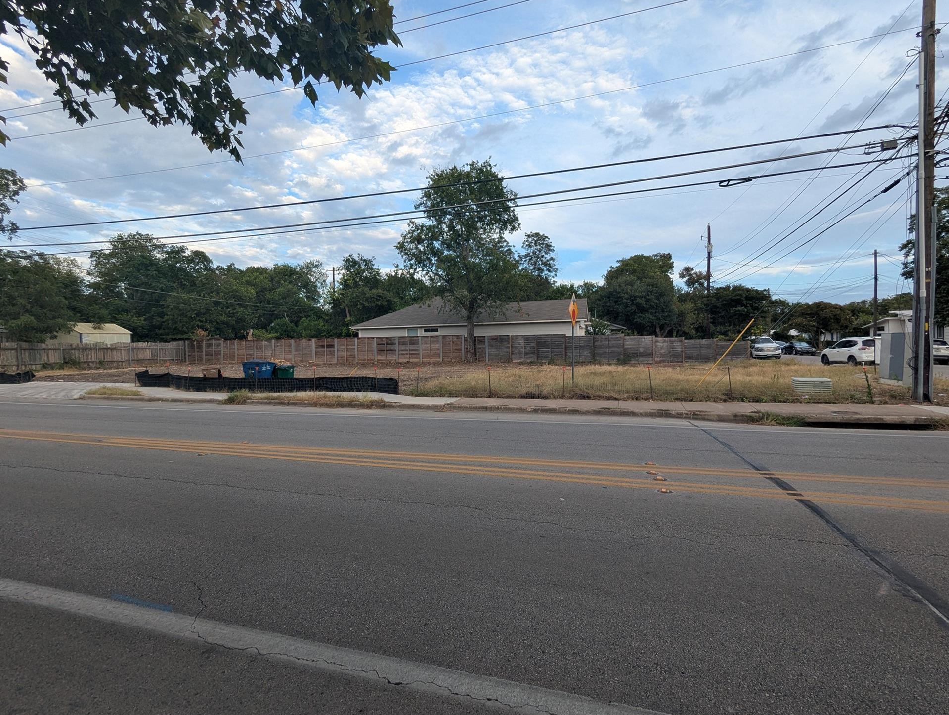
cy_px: 357
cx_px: 481
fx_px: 467
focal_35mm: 17
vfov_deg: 74.9
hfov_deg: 90.9
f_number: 2.2
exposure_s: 1/366
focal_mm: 2.35
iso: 51
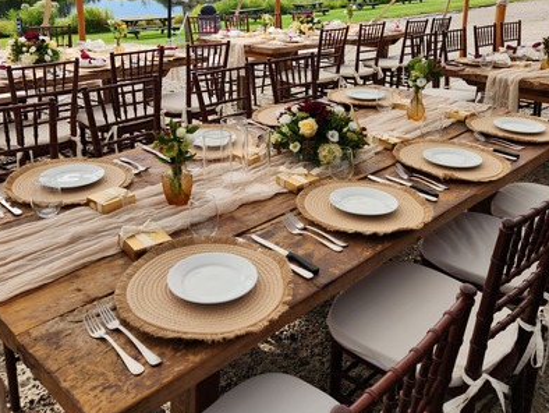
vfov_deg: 39.8
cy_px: 112
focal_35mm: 35
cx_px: 265
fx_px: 555
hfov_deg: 52.6
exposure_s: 1/1024
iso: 20
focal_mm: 5.4
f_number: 1.8
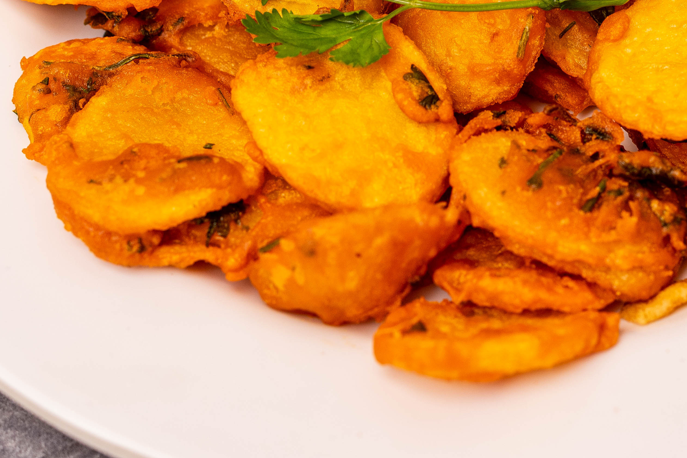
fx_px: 2271
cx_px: 507
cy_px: 46
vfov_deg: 11.5
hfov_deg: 17.1
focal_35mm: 119
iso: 200
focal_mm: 50
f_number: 5
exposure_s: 1/20
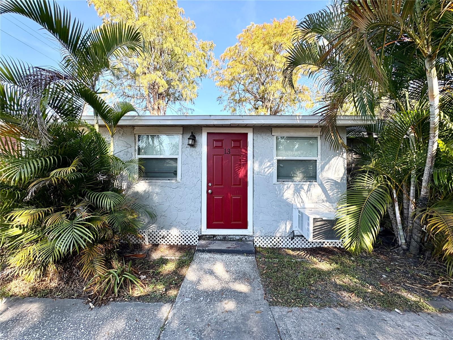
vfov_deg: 85.7
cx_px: 226
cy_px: 170
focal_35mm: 14
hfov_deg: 102.1
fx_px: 183
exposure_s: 1/435
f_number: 2.2
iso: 64
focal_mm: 2.22
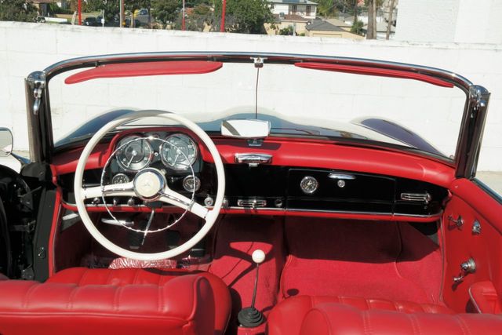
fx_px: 614
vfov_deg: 30.5
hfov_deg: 44.5
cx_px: 251
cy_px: 168
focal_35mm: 44
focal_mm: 29
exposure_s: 1/400
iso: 200
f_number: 8
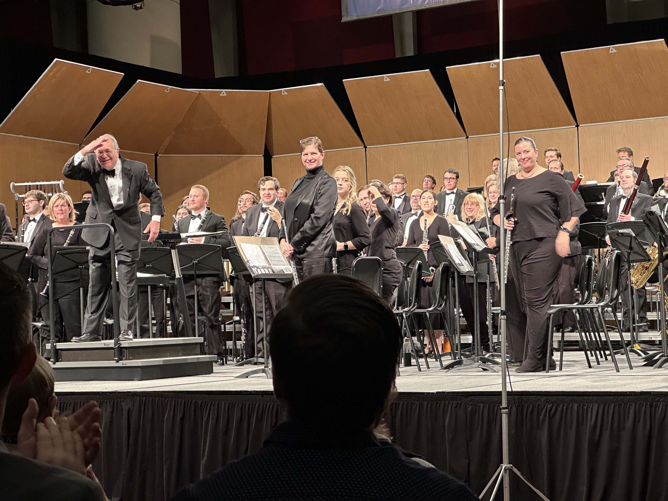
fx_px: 1486
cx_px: 334
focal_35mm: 77
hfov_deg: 25.3
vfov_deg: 19.1
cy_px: 250
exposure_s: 1/60
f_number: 2.8
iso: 250
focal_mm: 9
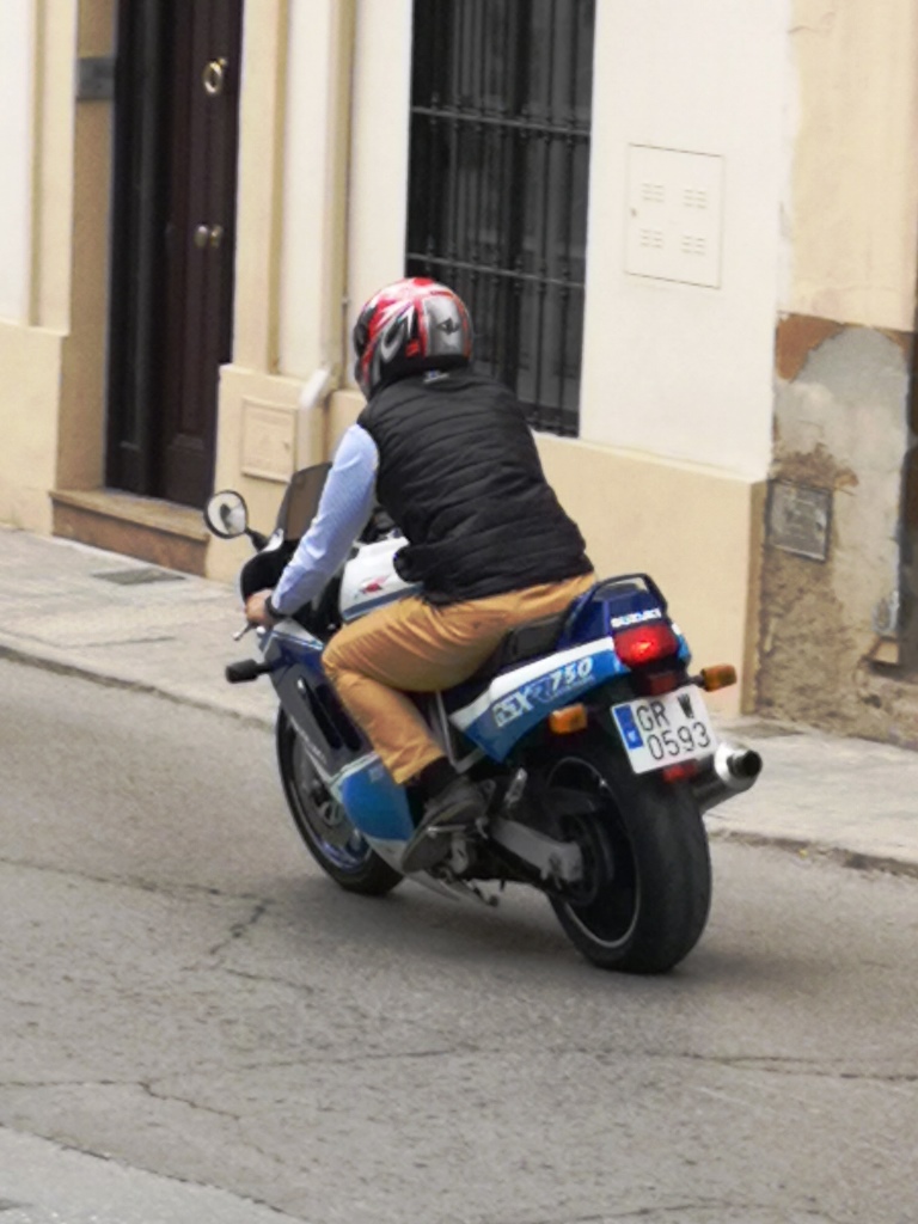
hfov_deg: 18.2
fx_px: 2864
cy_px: 612
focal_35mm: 81
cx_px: 459
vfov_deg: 24.1
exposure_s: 1/297
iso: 50
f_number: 2.4
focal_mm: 5.58
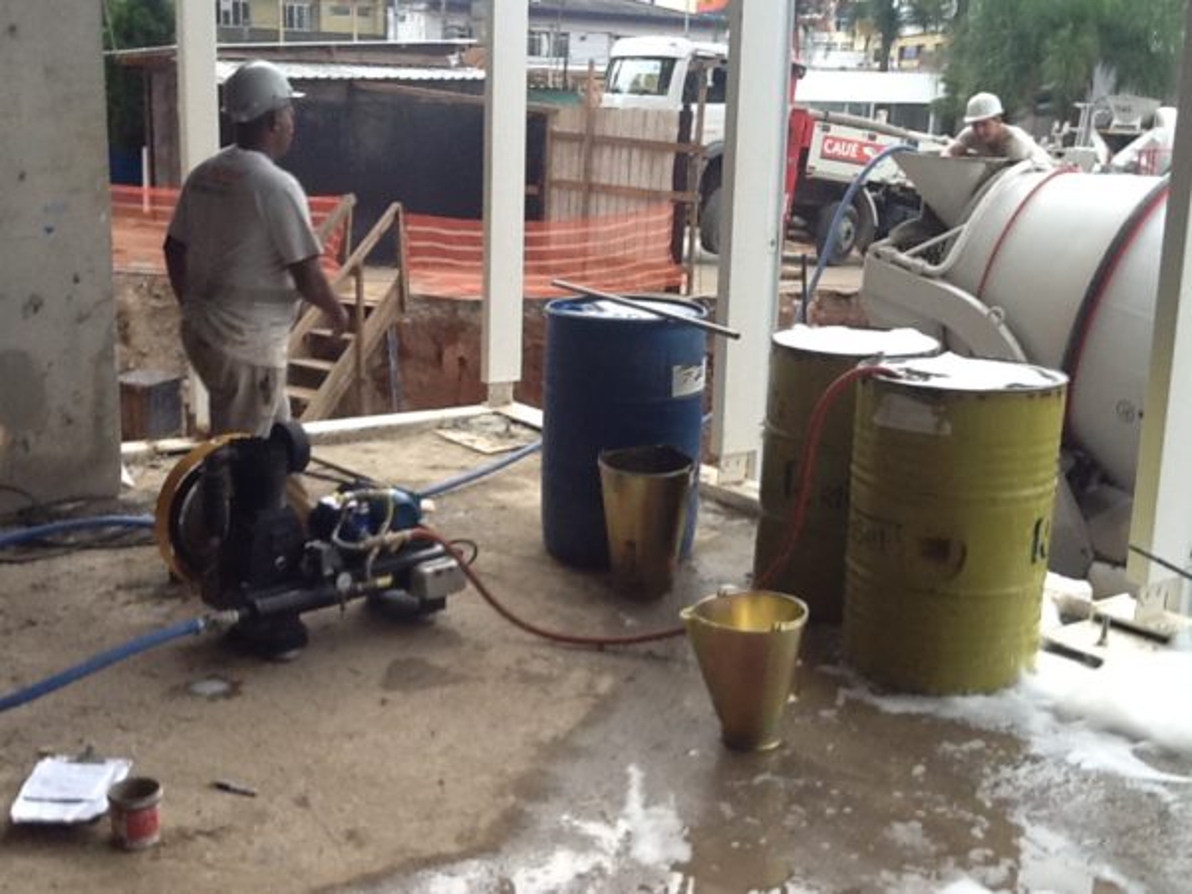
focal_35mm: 44
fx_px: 1515
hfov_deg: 42.9
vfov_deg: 32.9
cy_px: 447
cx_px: 596
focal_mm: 2.03
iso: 40
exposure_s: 1/139
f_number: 2.4
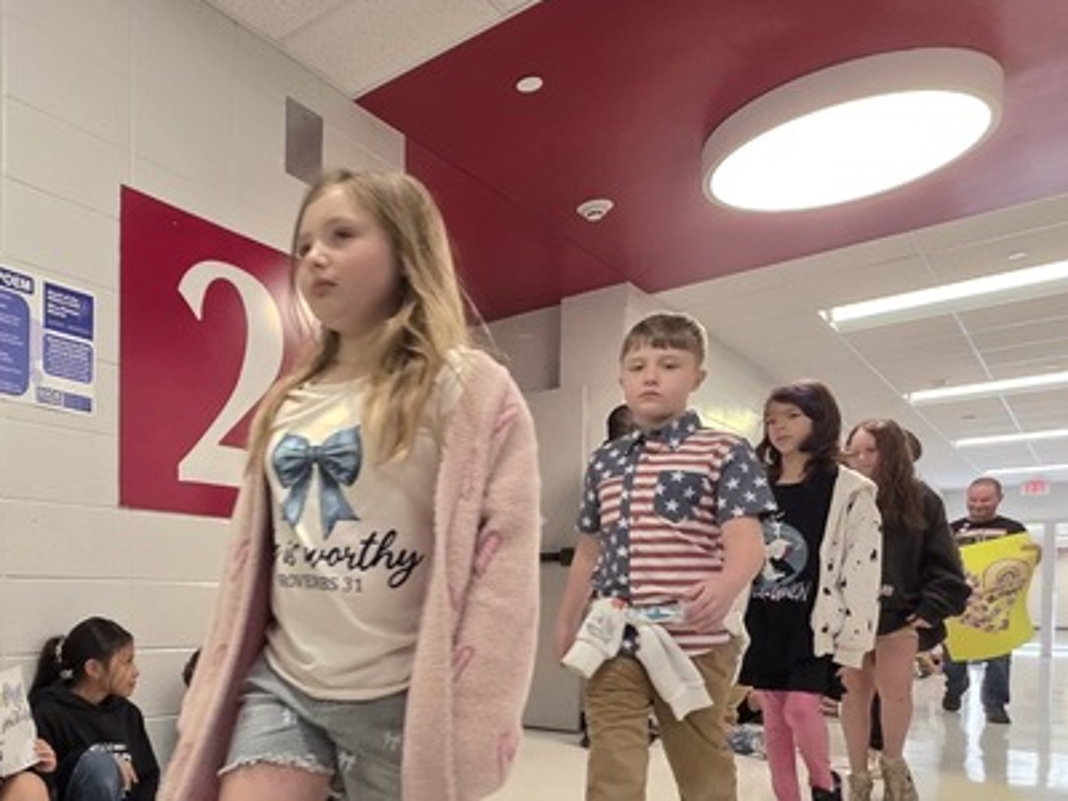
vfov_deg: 50.4
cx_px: 240
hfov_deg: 62.6
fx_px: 802
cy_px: 622
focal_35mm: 26
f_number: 1.9
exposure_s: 1/120
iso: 250
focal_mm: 2.2
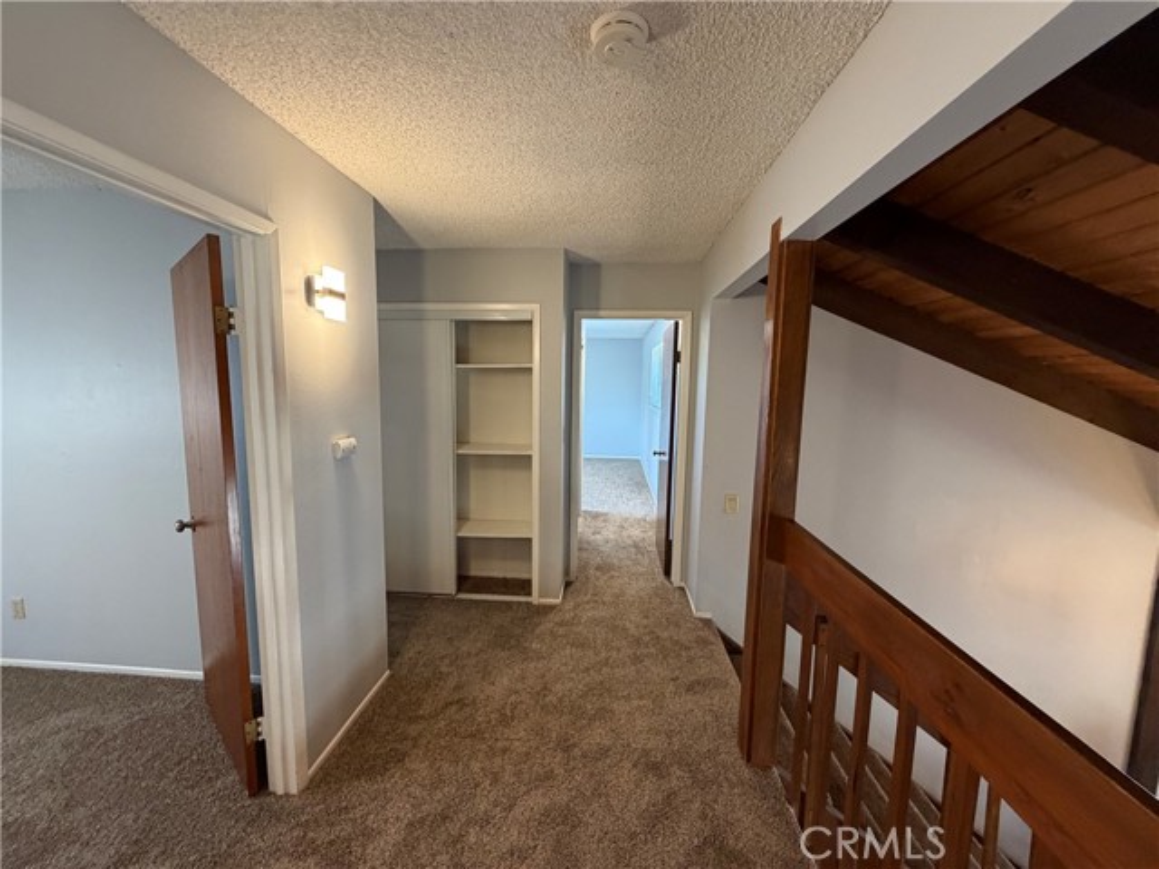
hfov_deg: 102.1
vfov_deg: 85.7
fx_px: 469
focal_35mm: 14
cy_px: 434
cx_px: 580
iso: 320
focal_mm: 2.22
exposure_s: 1/60
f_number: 2.2
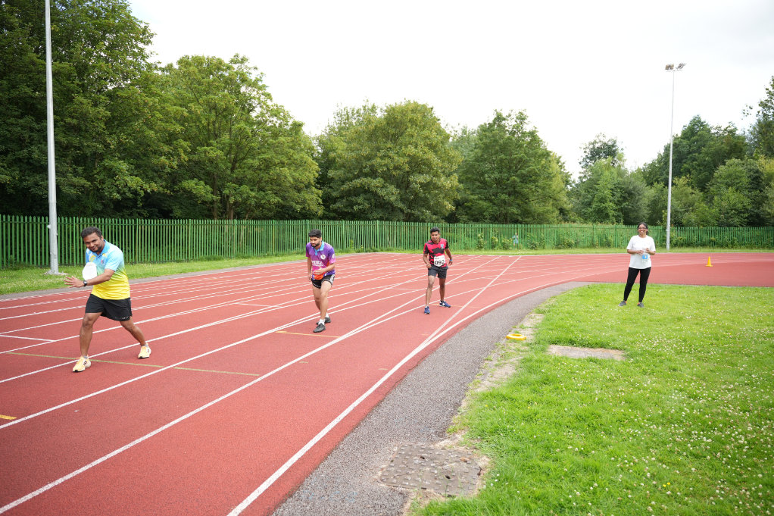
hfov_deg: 73.8
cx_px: 387
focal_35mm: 24
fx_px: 516
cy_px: 258
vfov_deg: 53.1
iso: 250
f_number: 2.8
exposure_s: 1/640
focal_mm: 24
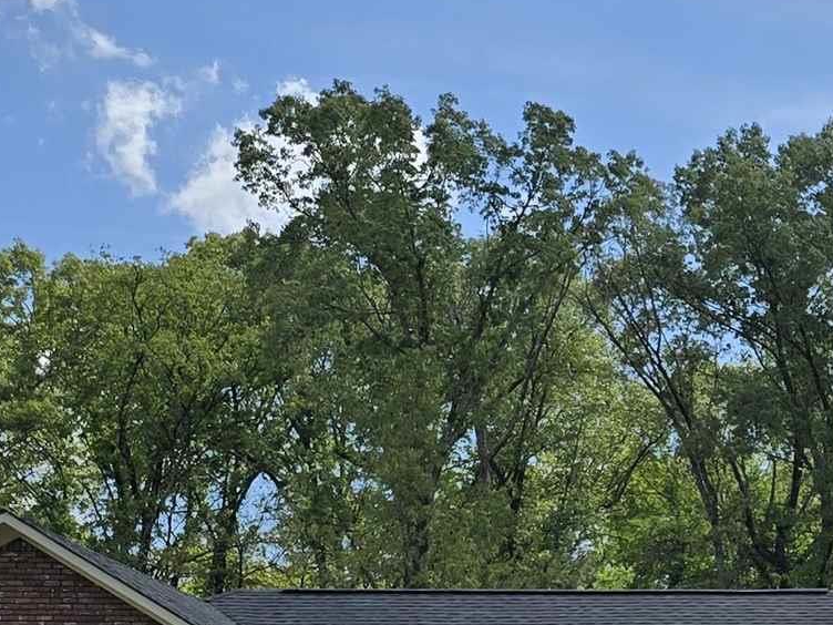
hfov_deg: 18.9
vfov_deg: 15.6
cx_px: 1162
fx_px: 2262
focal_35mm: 94
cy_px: 500
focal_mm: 6.3
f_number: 1.7
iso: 12
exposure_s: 1/1804
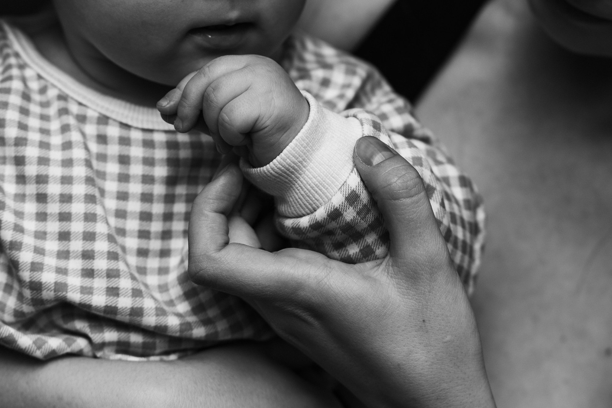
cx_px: 287
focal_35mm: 172
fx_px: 2923
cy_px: 200
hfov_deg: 12.0
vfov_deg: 8.0
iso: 125
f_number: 2.5
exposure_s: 1/1000
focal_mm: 85
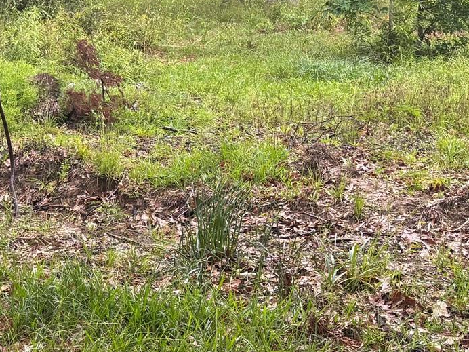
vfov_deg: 18.7
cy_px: 18
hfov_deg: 24.0
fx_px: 1043
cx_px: -23
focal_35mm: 77
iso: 50
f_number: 1.6
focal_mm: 5.96
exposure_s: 1/205
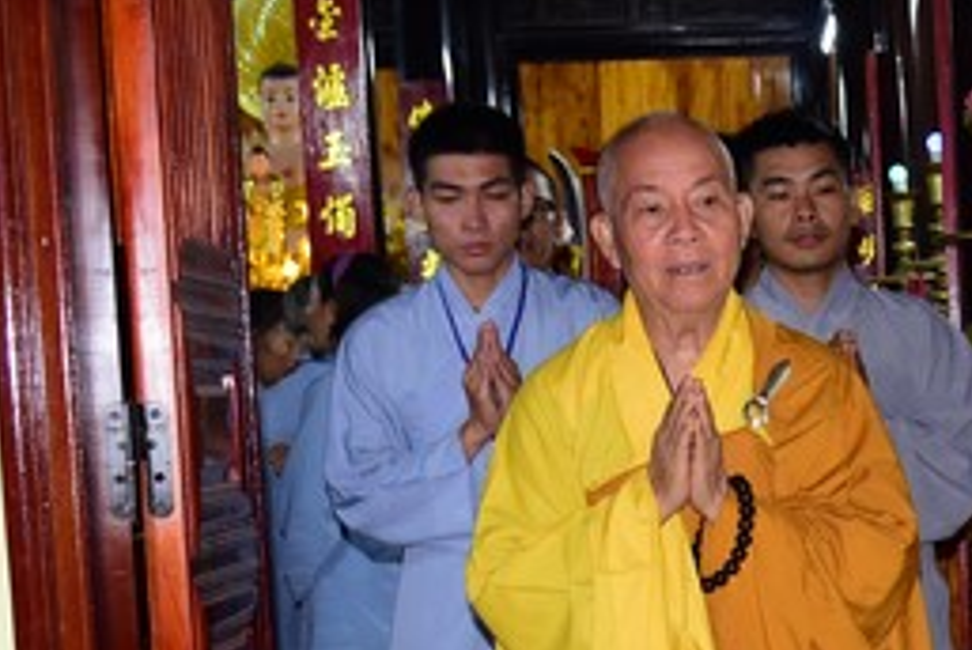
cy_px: 635
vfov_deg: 14.1
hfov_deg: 20.5
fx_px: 2595
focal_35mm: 96
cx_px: 968
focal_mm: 38
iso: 800
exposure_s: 1/40
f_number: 5
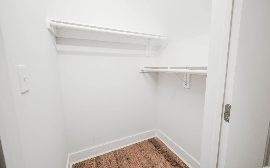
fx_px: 110
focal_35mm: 15
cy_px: 83
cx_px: 141
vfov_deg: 74.8
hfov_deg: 101.4
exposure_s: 1/10
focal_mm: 14
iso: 400
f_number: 8
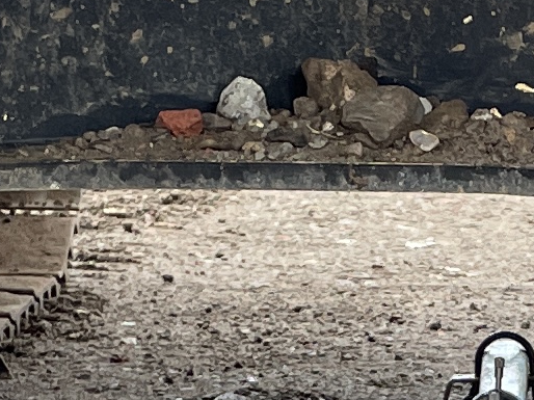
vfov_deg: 7.0
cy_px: 799
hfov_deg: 9.6
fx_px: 3146
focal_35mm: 204
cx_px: 541
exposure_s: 1/121
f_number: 1.6
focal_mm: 4.2
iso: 50
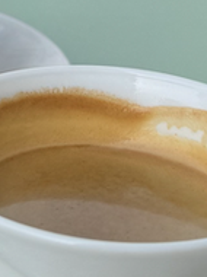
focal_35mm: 162
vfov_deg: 11.5
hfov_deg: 9.0
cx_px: -79
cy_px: -175
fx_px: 1295
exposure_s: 1/2833
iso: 80
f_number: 1.78
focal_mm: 6.76
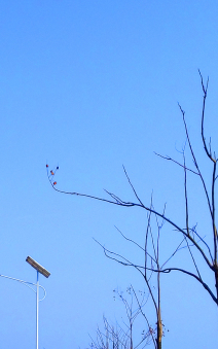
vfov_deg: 25.2
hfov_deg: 15.2
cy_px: 303
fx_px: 760
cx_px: -105
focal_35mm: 80
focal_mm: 4.28
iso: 100
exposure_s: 1/2249
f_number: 1.75
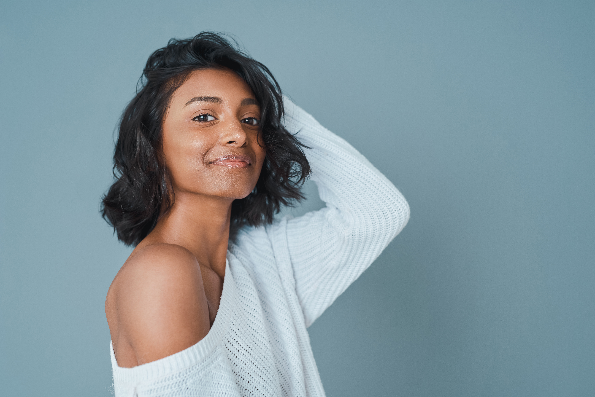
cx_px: 298
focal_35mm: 50
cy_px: 198
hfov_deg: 39.6
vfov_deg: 27.0
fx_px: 827
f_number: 2.8
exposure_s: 1/160
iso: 80
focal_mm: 50
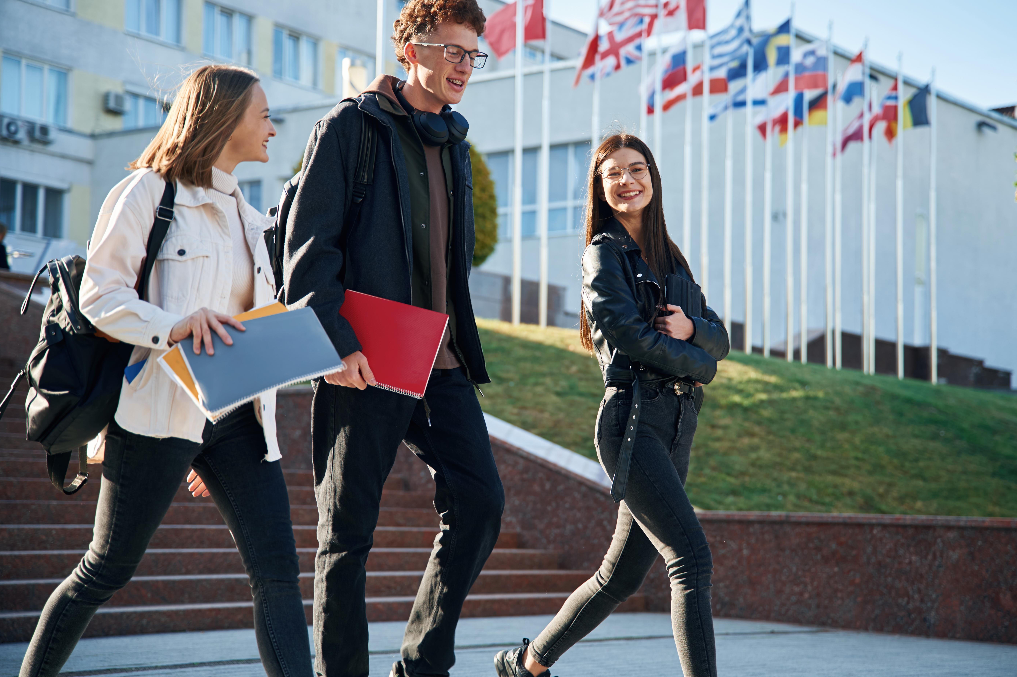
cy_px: 323
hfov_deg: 30.1
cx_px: 527
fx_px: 1891
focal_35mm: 67
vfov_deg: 20.3
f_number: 3.2
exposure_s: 1/500
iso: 125
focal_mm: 62
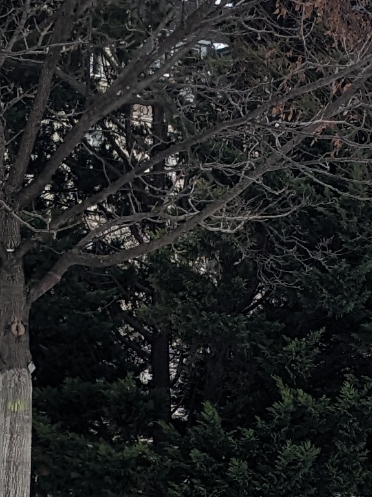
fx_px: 2035
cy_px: 549
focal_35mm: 142
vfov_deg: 13.6
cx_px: 254
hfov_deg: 10.4
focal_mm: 4.38
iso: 78
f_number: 1.73
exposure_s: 1/2347
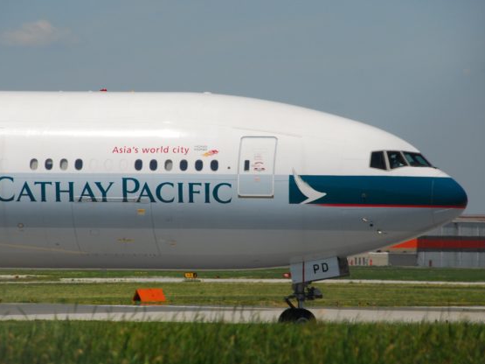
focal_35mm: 325
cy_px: 182
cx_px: 225
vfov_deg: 4.6
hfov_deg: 6.1
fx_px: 4553
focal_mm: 200
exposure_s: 1/1250
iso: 280
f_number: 8
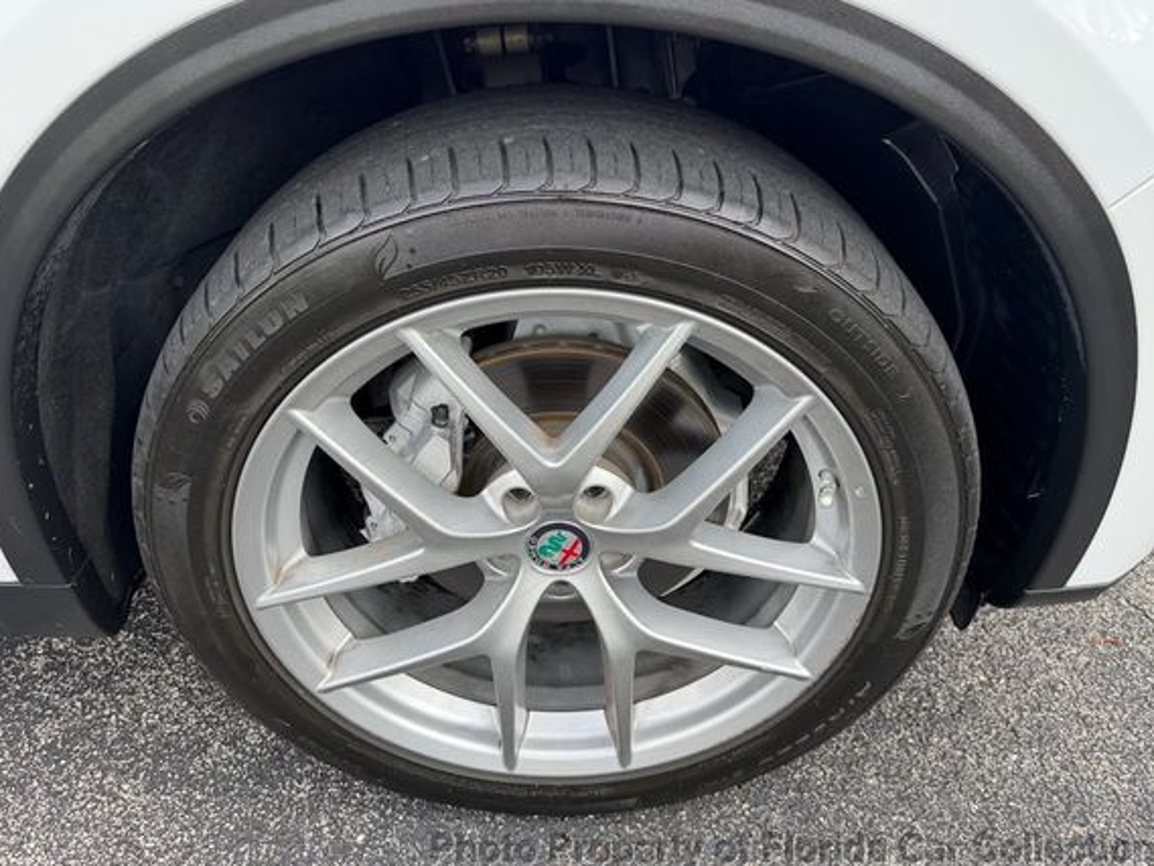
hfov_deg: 65.3
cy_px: 406
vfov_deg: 51.3
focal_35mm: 27
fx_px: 900
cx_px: 572
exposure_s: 1/677
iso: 100
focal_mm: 6.76
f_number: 1.78
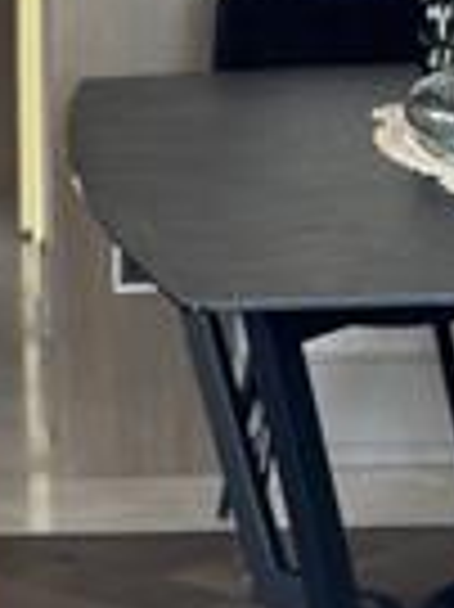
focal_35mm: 180
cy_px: 351
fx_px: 3153
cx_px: -211
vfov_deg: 11.0
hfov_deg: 8.1
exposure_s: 1/94
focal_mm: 6.86
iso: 125
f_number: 1.78
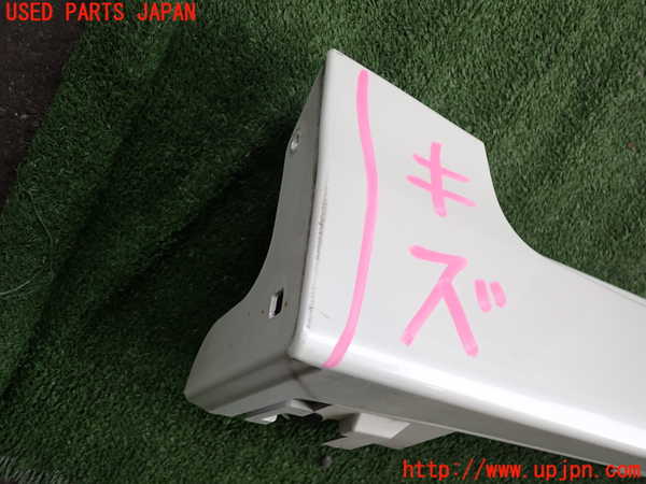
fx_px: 560
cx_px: 323
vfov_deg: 46.8
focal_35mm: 30
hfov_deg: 60.0
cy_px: 242
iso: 100
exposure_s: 1/200
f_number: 2.3
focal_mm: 5.4
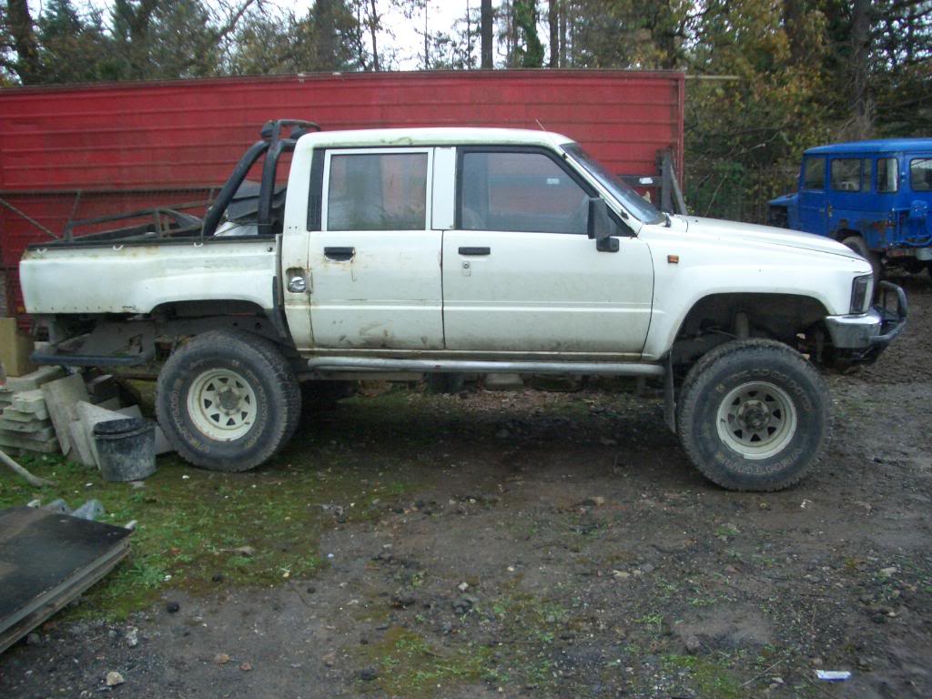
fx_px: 942
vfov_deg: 40.7
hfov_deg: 52.6
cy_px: 350
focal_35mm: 35
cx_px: 466
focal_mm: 5.8
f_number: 2.6
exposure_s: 1/80
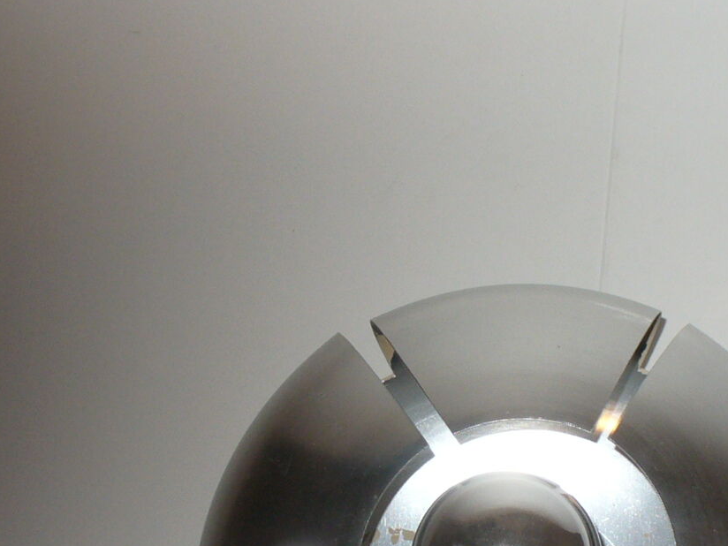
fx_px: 1935
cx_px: 478
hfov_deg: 21.2
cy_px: 359
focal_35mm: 92
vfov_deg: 16.0
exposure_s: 1/30
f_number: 2.8
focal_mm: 6.1
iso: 100
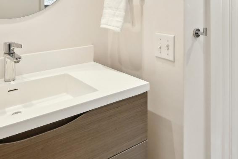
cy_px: -1
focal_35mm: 37
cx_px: 127
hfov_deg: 51.9
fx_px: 244
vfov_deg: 32.9
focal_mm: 14
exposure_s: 1/25
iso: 800
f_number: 10
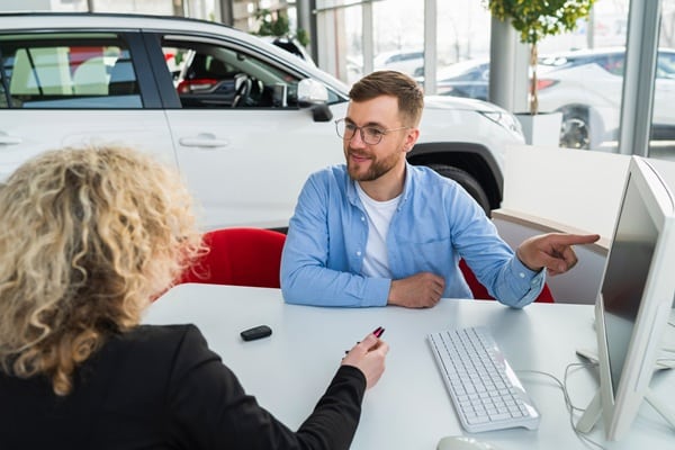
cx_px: 338
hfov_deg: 54.4
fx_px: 656
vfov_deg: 37.9
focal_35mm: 35
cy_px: 225
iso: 400
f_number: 3.5
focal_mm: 35
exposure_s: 1/800
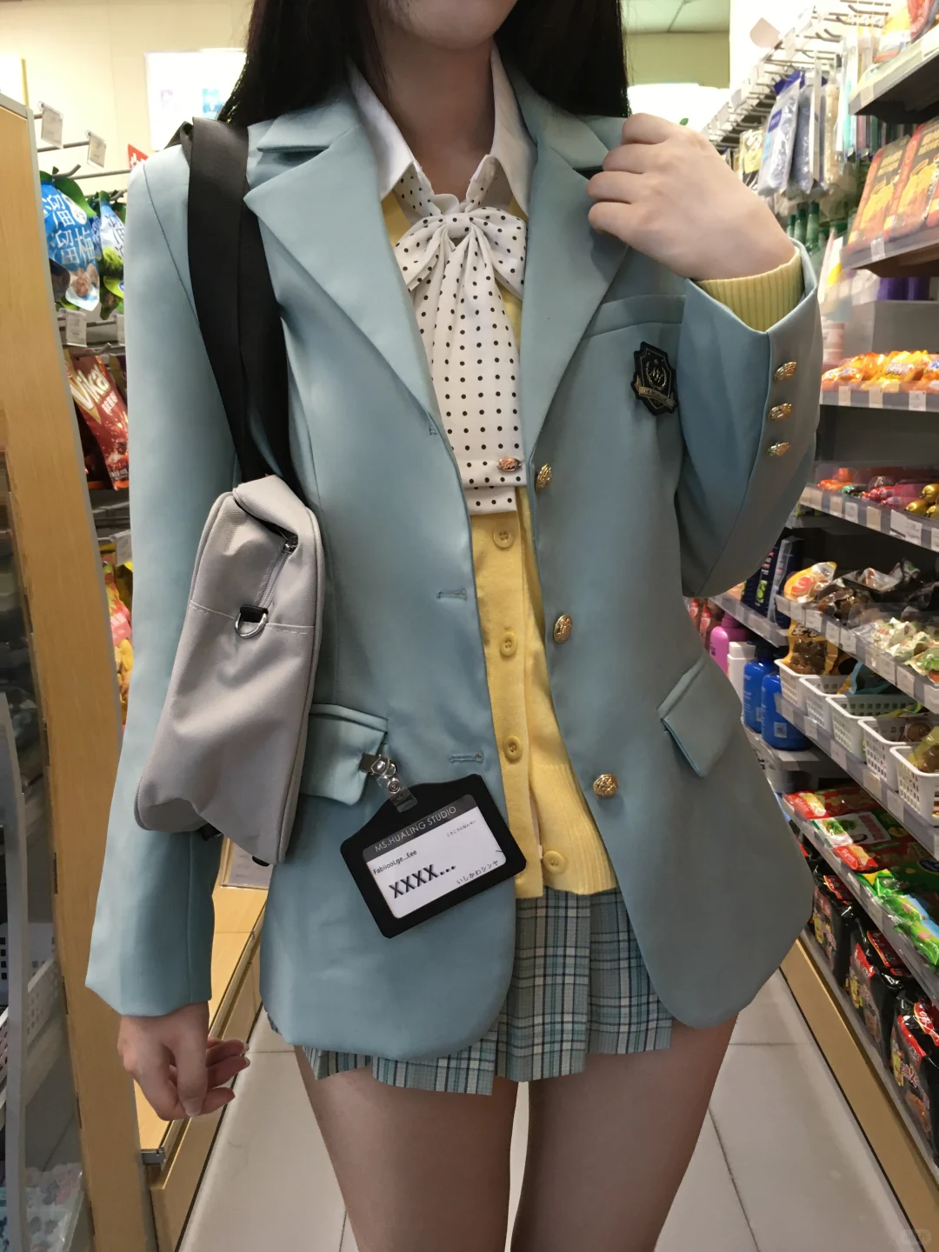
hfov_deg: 48.2
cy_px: 626
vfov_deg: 61.7
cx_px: 470
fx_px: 1049
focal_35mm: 29
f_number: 2.2
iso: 100
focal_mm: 4.15
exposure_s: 1/33
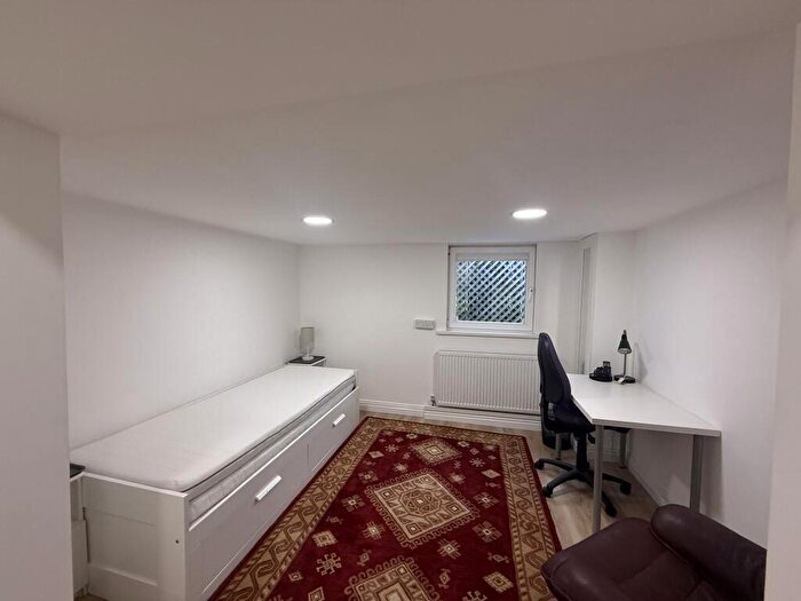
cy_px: 300
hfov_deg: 102.1
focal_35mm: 14
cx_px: 400
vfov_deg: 85.7
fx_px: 324
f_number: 2.2
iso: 200
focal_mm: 2.22
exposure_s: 1/100
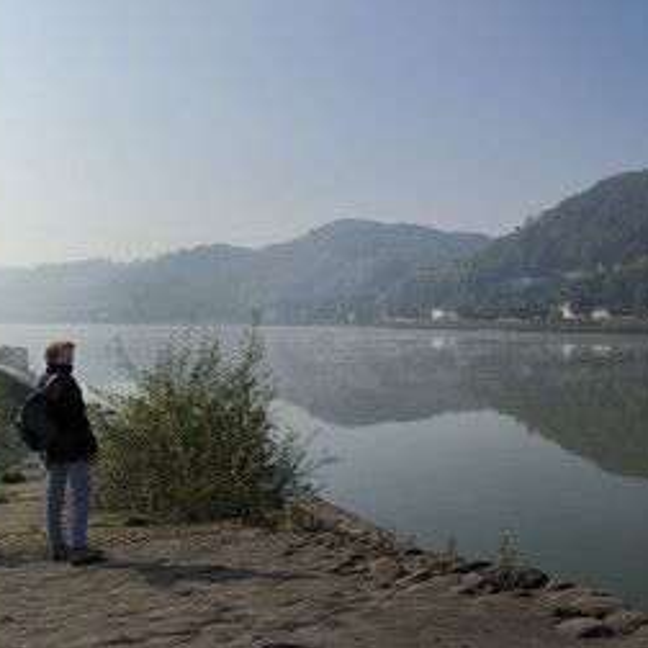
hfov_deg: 48.2
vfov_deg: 48.4
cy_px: 314
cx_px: 381
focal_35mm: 34
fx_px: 720
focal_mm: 24
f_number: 20
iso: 400
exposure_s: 1/160
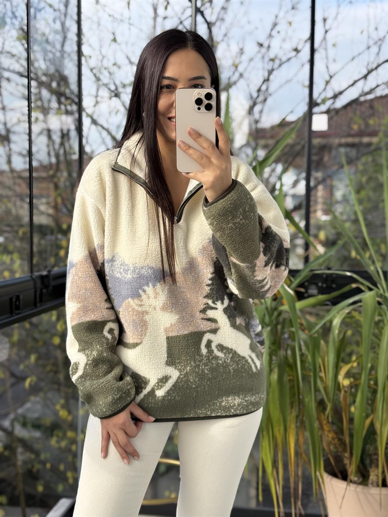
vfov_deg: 39.7
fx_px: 717
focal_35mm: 48
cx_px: 194
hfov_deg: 30.3
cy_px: 258
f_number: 1.78
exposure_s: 1/458
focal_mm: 6.76
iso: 80
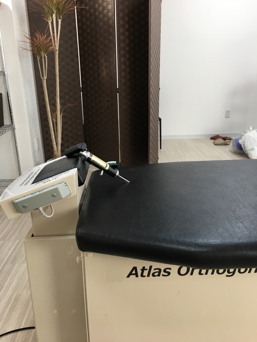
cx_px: 128
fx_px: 287
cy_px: 171
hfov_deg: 48.2
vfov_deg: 61.7
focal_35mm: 29
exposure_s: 1/33
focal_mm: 4.15
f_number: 2.2
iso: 32
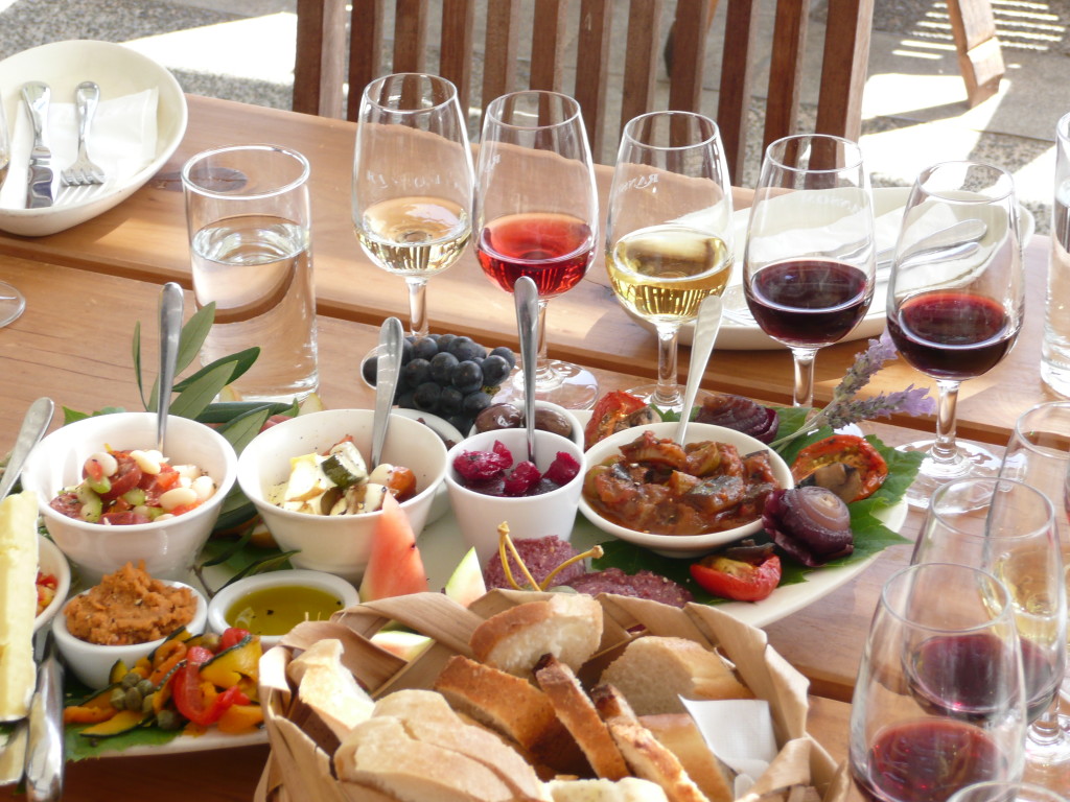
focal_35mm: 96
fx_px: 2967
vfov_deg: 15.4
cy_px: 401
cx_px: 535
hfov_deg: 20.4
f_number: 4.7
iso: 100
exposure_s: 1/50
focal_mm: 15.7
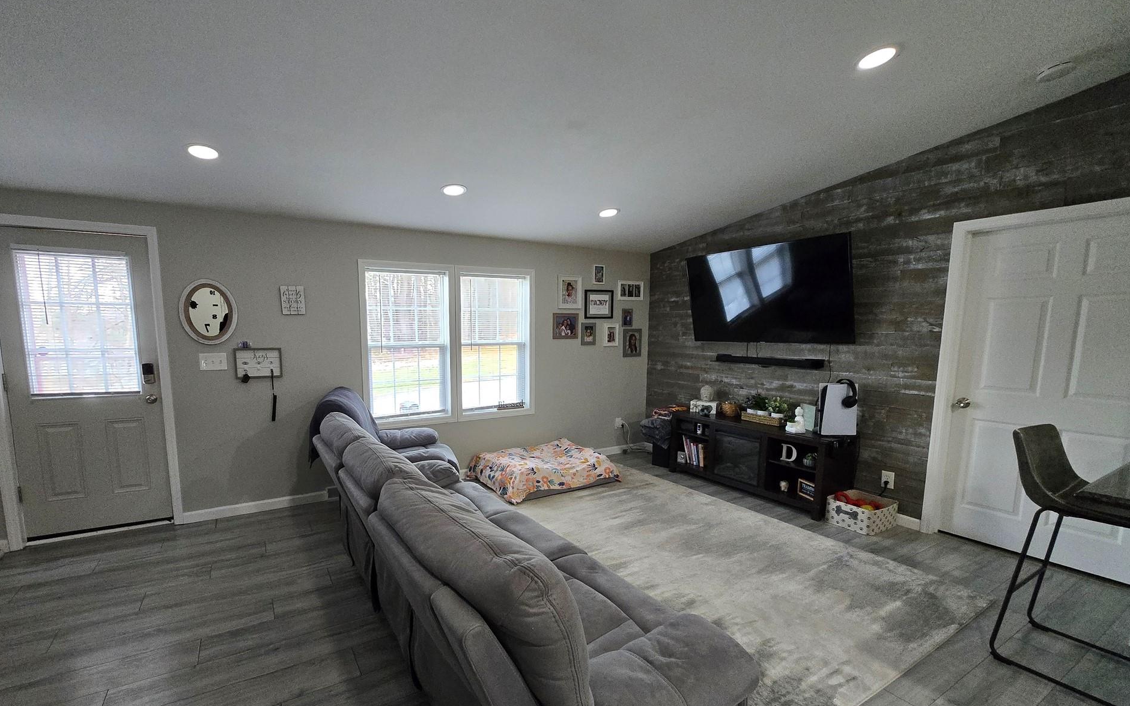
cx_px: 517
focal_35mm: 15
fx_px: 462
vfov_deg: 74.5
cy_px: 398
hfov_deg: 101.2
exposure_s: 1/60
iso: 400
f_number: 2.2
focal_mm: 1.7
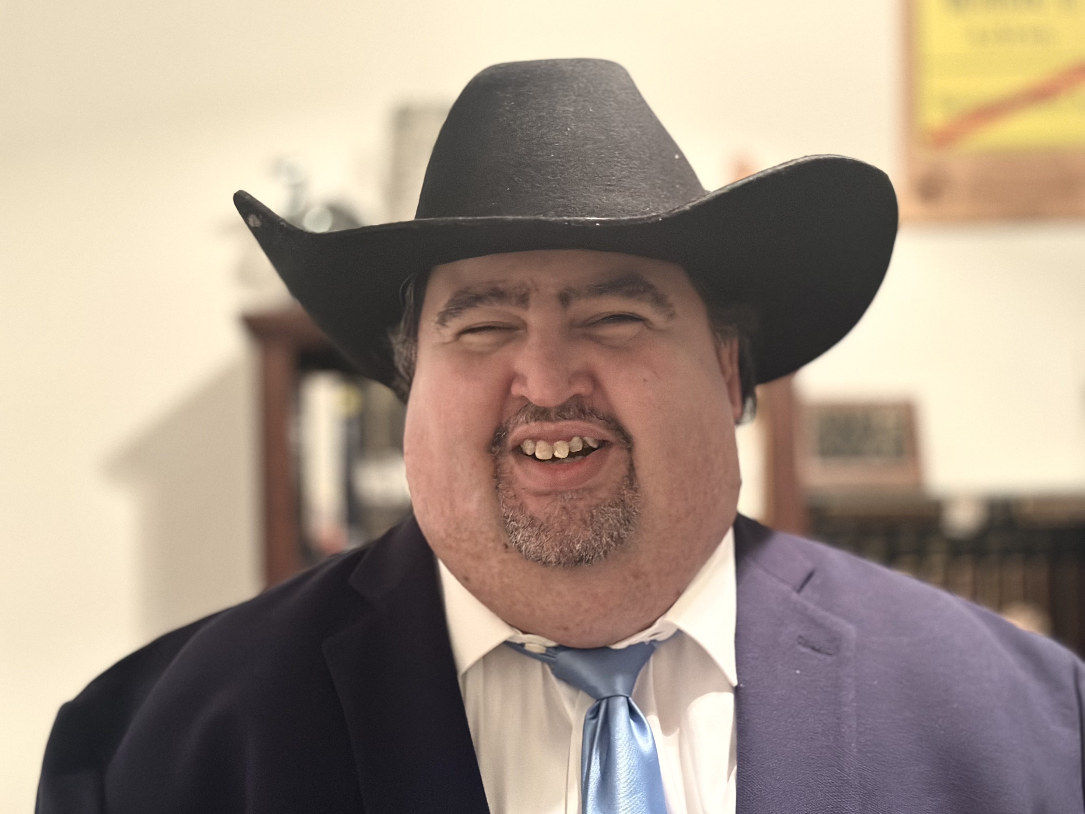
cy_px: 407
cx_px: 542
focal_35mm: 48
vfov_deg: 30.3
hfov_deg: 39.7
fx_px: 1505
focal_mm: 6.86
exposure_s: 1/30
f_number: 1.78
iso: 800
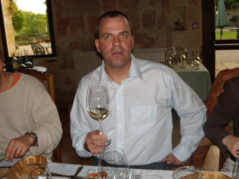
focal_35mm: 36
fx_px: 249
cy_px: 90
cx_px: 120
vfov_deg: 39.7
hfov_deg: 51.4
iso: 80
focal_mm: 6.4
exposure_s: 1/30
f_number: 3.6
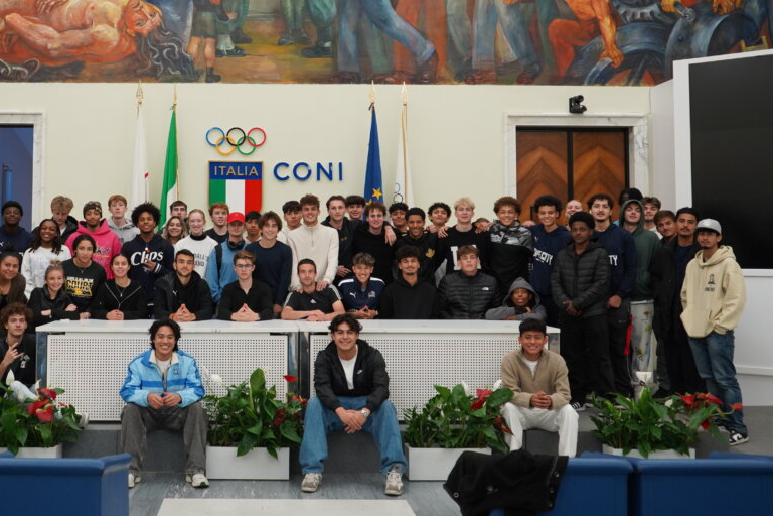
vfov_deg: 30.4
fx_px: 945
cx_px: 268
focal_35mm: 44
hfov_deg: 44.0
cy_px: 197
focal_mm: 33
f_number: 4
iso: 1250
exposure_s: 1/160
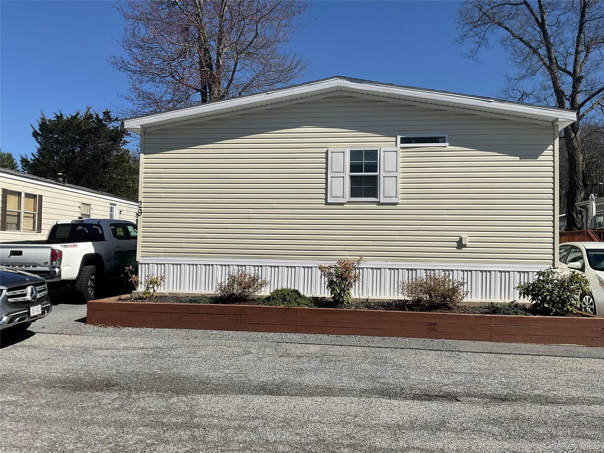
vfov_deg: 48.2
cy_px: 226
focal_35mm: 29
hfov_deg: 61.7
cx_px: 302
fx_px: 506
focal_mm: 3
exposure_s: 1/3534
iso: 20
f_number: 1.8
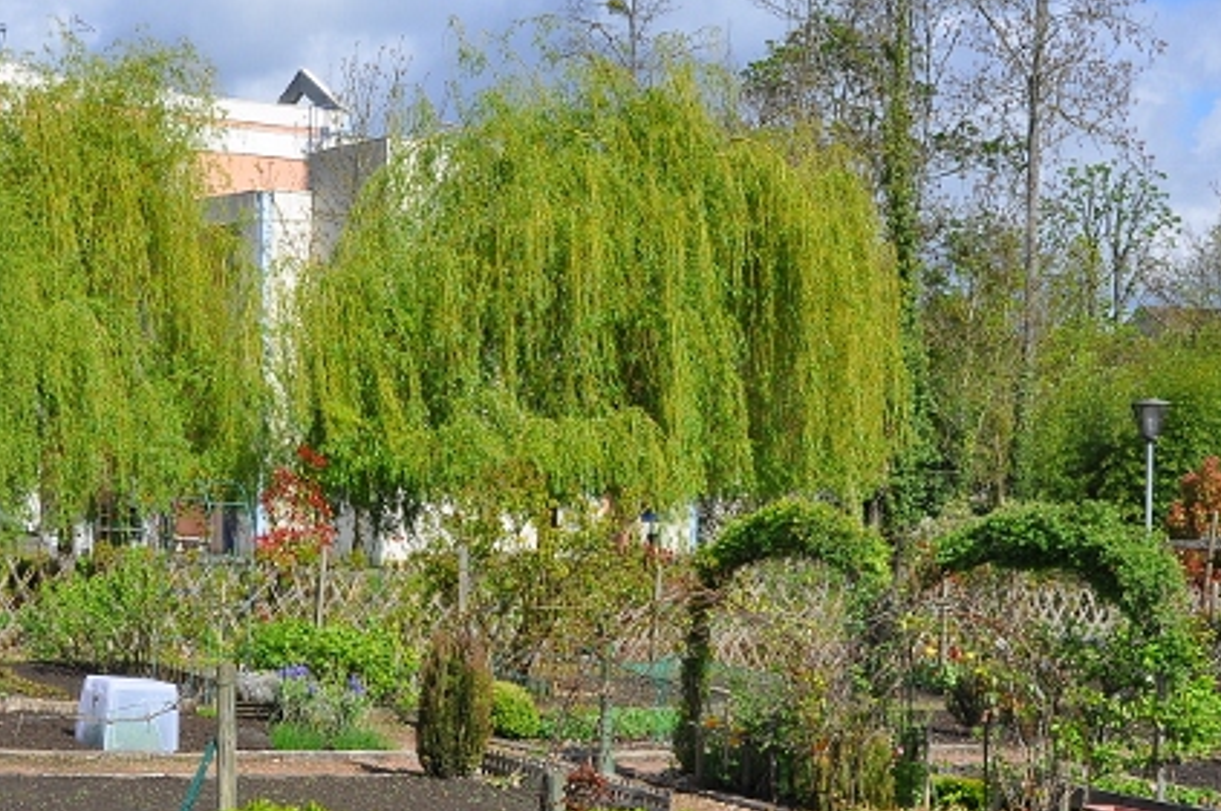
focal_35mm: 71
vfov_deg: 19.1
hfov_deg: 28.4
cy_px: 483
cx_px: 471
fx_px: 2403
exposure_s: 1/400
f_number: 10
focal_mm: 25
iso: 200
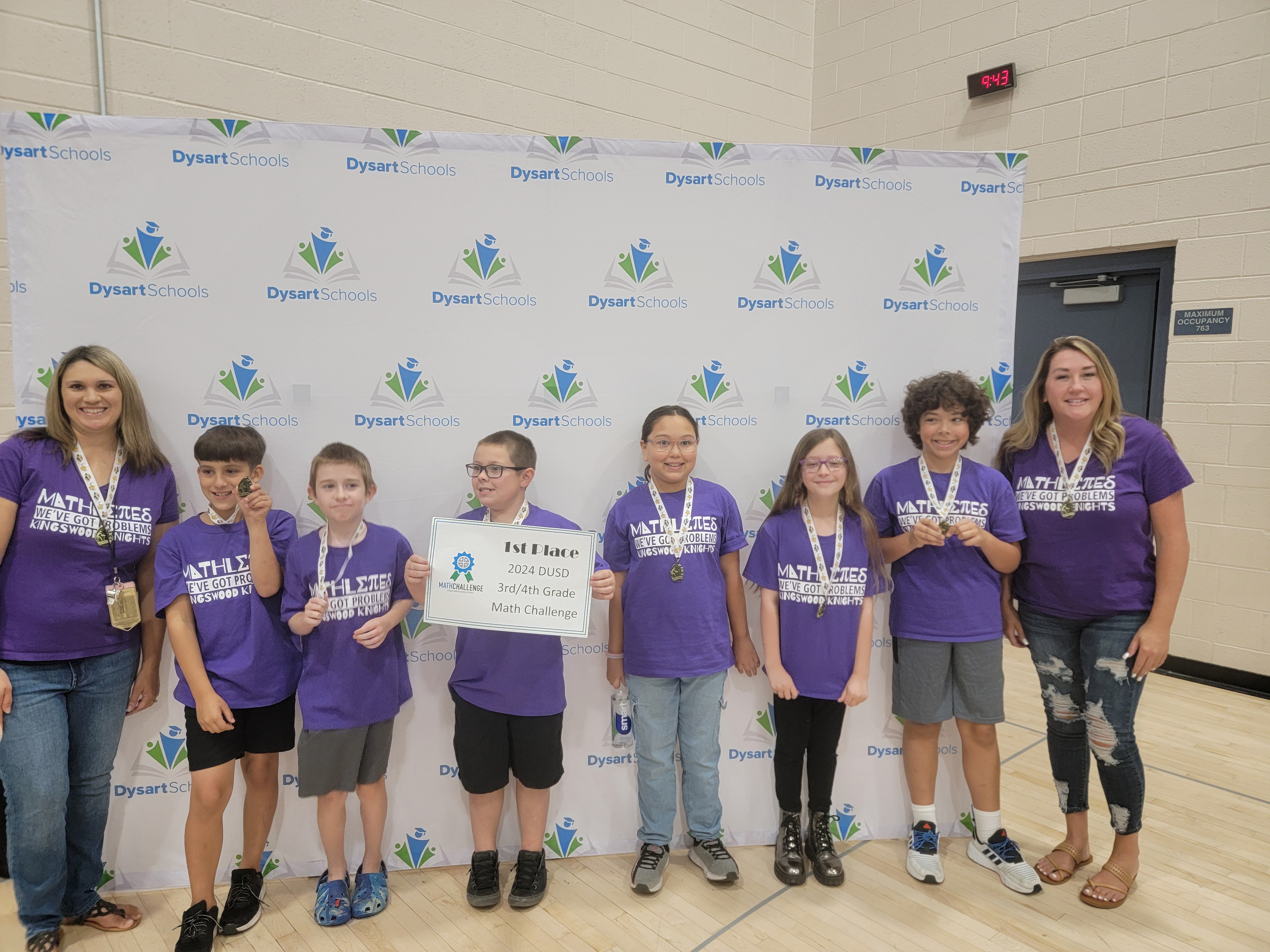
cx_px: 635
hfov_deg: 71.6
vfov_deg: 56.8
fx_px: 881
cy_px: 476
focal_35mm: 24
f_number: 1.8
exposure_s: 1/120
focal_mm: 6.7
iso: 250
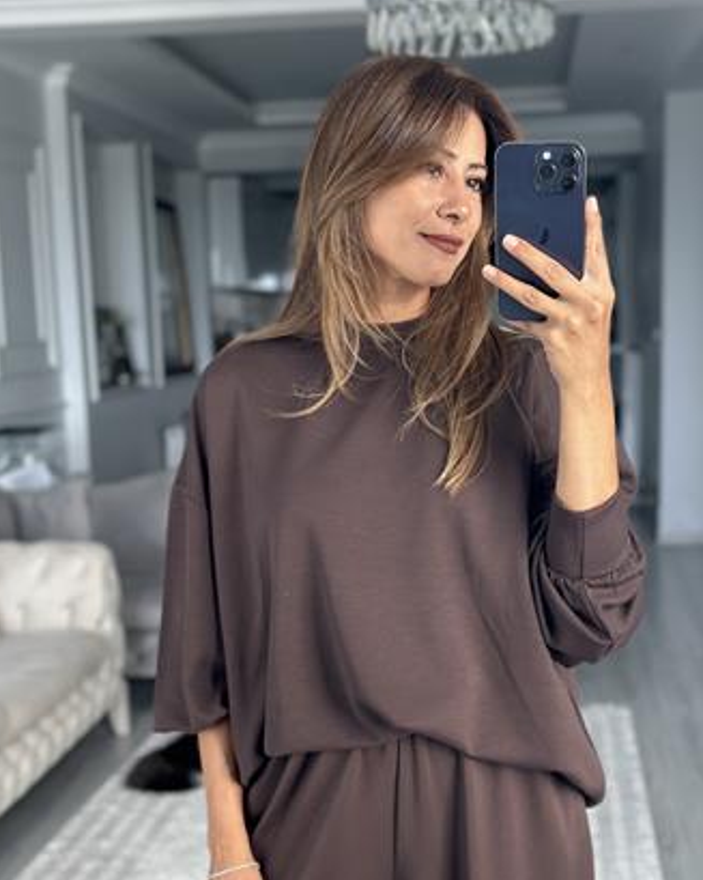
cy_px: 538
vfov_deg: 32.4
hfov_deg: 26.2
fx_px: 1509
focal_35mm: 58
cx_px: 391
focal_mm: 6.86
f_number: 1.78
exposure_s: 1/172
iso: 100
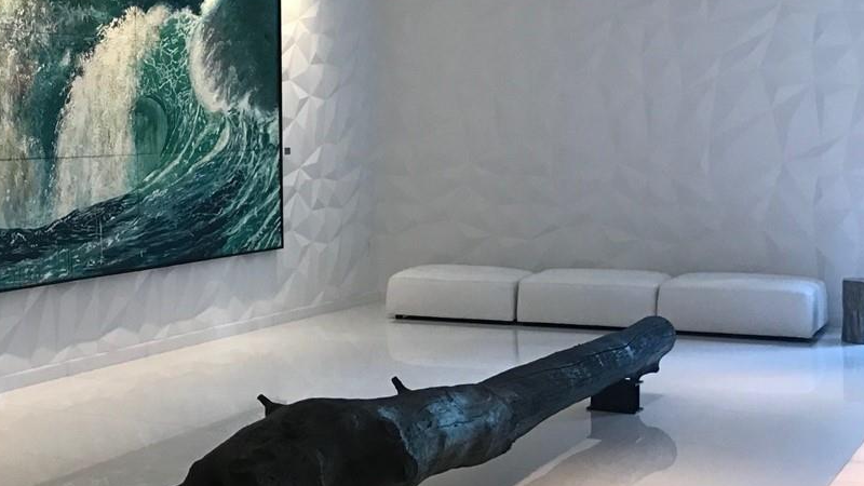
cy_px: 171
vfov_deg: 19.7
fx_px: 1397
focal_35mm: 61
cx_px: 57
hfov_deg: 32.3
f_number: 1.8
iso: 40
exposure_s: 1/18
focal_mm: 3.99
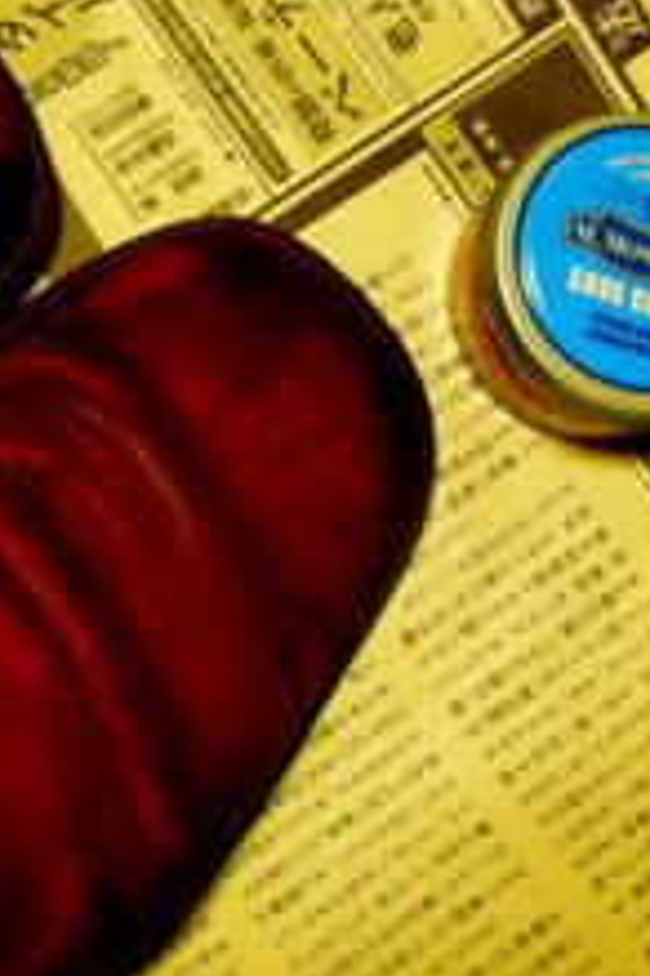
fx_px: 2248
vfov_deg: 24.5
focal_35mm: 83
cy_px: 537
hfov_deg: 15.9
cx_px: -102
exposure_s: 1/7.9
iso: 143
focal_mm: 5.8
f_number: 2.8
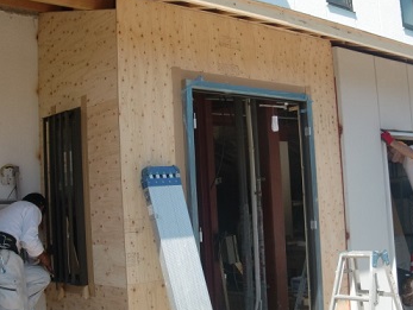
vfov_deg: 29.7
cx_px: 219
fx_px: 585
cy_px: 135
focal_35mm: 49
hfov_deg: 38.9
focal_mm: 6.66
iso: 64
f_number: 3.9
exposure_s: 1/320
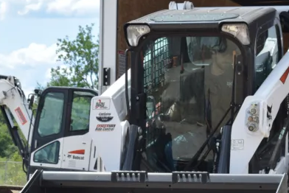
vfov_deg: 8.6
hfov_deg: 12.9
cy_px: 182
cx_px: 220
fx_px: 1277
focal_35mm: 159
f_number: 10
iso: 200
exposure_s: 1/400
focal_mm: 52
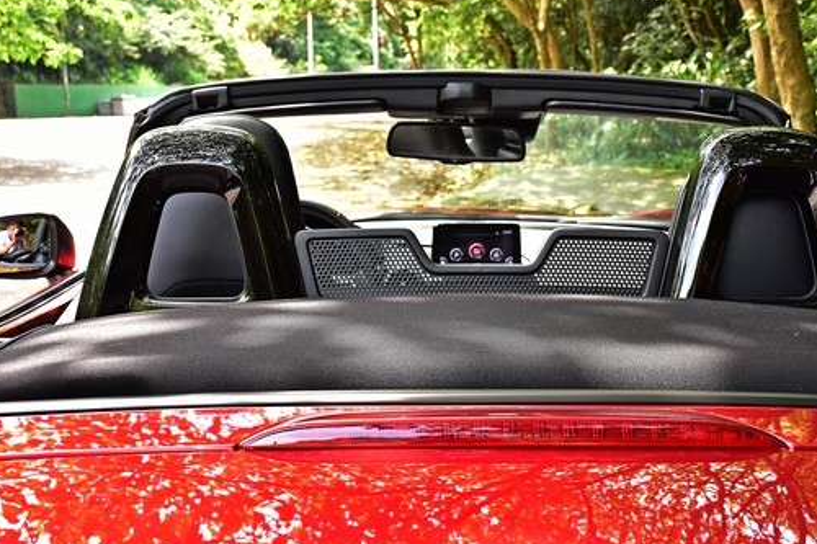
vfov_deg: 27.7
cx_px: 456
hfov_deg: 40.6
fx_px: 1103
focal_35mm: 49
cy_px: 276
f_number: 7.1
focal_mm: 27
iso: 400
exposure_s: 1/60
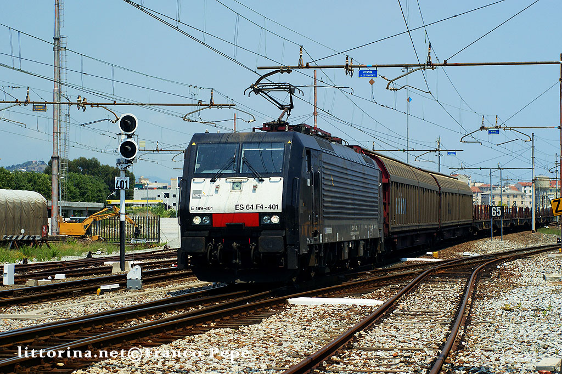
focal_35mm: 90
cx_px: 281
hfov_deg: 22.6
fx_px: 1404
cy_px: 187
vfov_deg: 15.2
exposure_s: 1/640
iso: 200
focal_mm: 60
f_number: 8
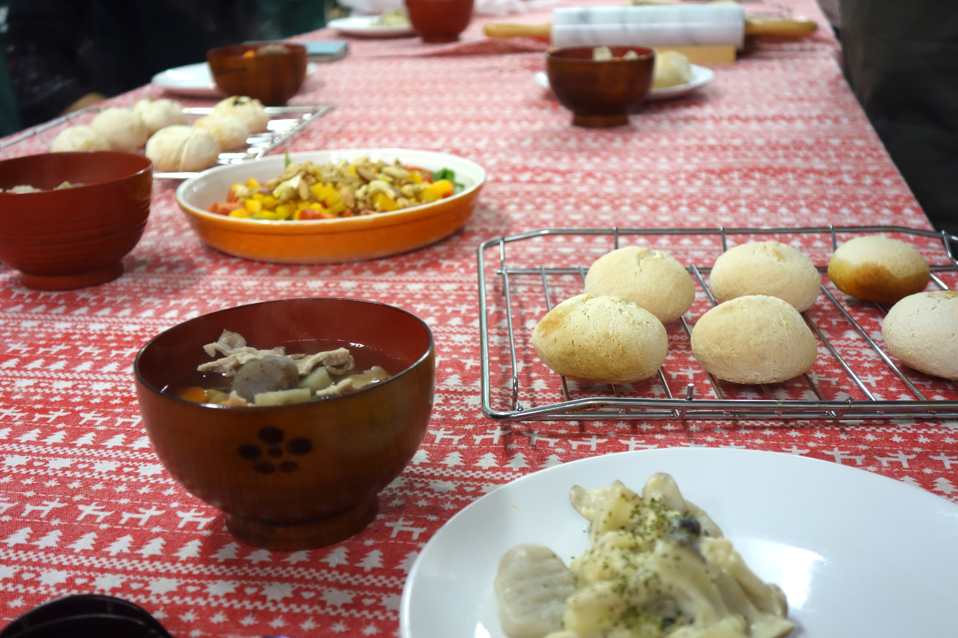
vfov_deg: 29.9
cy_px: 319
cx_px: 479
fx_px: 1197
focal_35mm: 45
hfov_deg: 43.6
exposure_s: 1/125
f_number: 3.2
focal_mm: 16.59
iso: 800
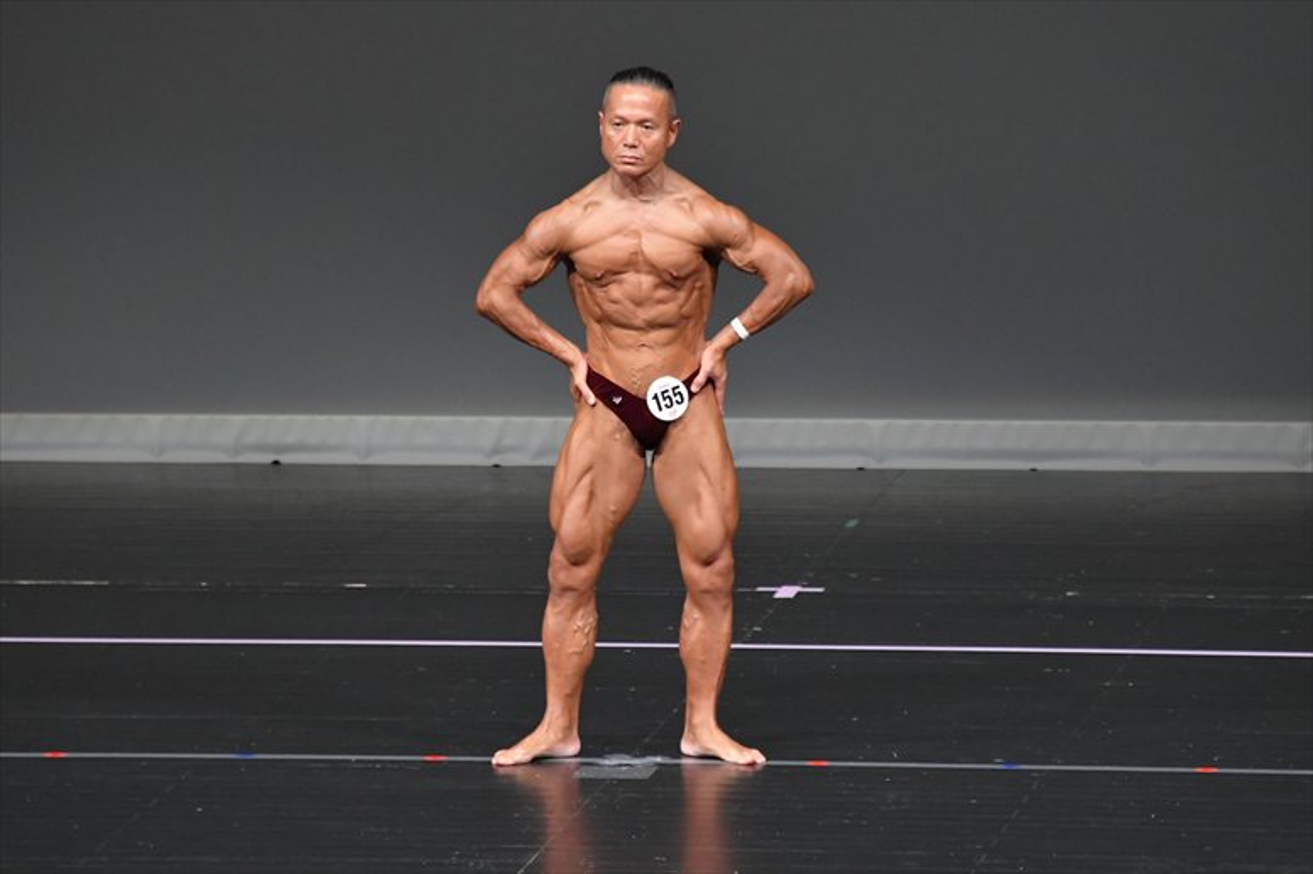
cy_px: 437
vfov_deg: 4.0
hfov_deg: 6.0
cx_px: 656
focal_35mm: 345
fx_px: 12577
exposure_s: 1/400
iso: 4000
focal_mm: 230
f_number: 5.6
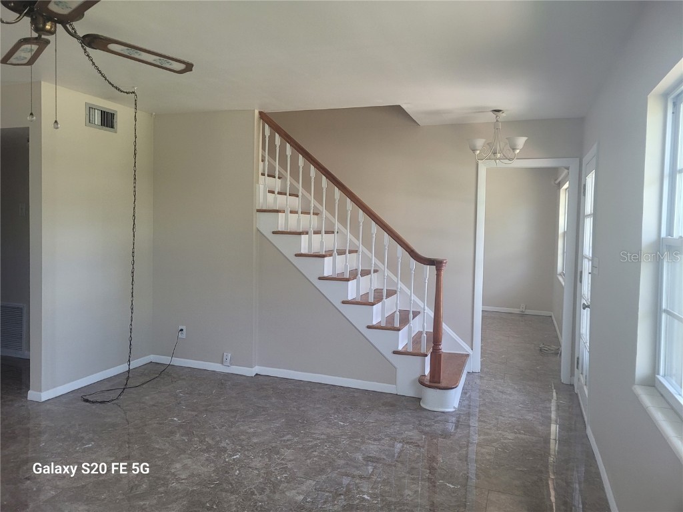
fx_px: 513
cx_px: 342
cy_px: 256
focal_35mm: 26
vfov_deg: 53.1
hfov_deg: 67.3
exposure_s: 1/120
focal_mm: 5.4
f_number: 1.8
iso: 160
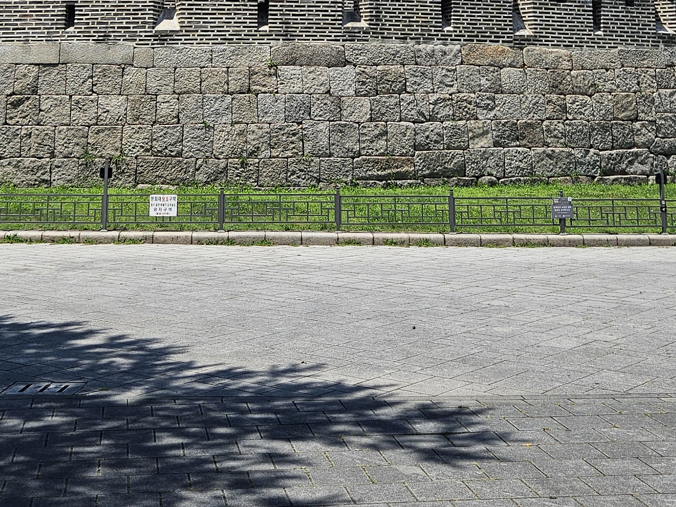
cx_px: 288
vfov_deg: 23.1
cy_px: -71
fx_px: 1152
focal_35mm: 59
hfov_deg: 32.6
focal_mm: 5.4
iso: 25
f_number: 1.8
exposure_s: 1/2476
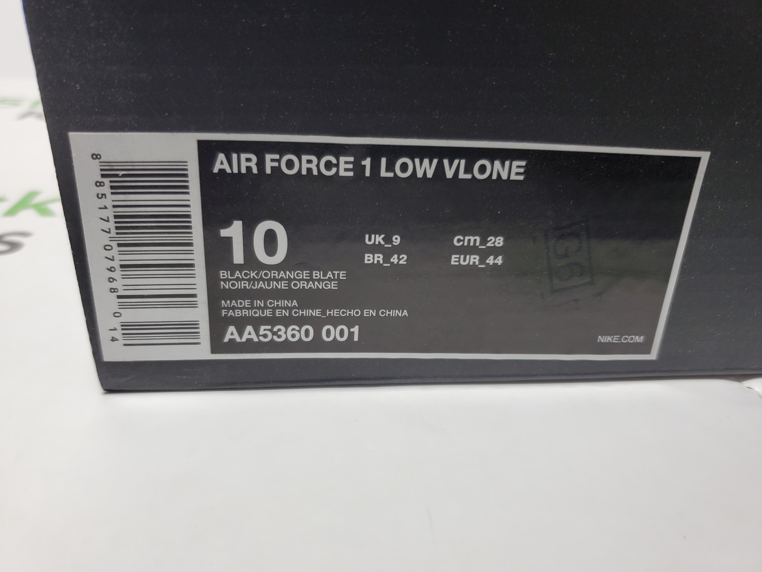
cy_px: 286
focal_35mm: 26
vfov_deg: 53.1
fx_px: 572
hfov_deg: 67.3
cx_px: 381
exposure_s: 1/282
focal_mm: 4.3
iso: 50
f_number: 1.5
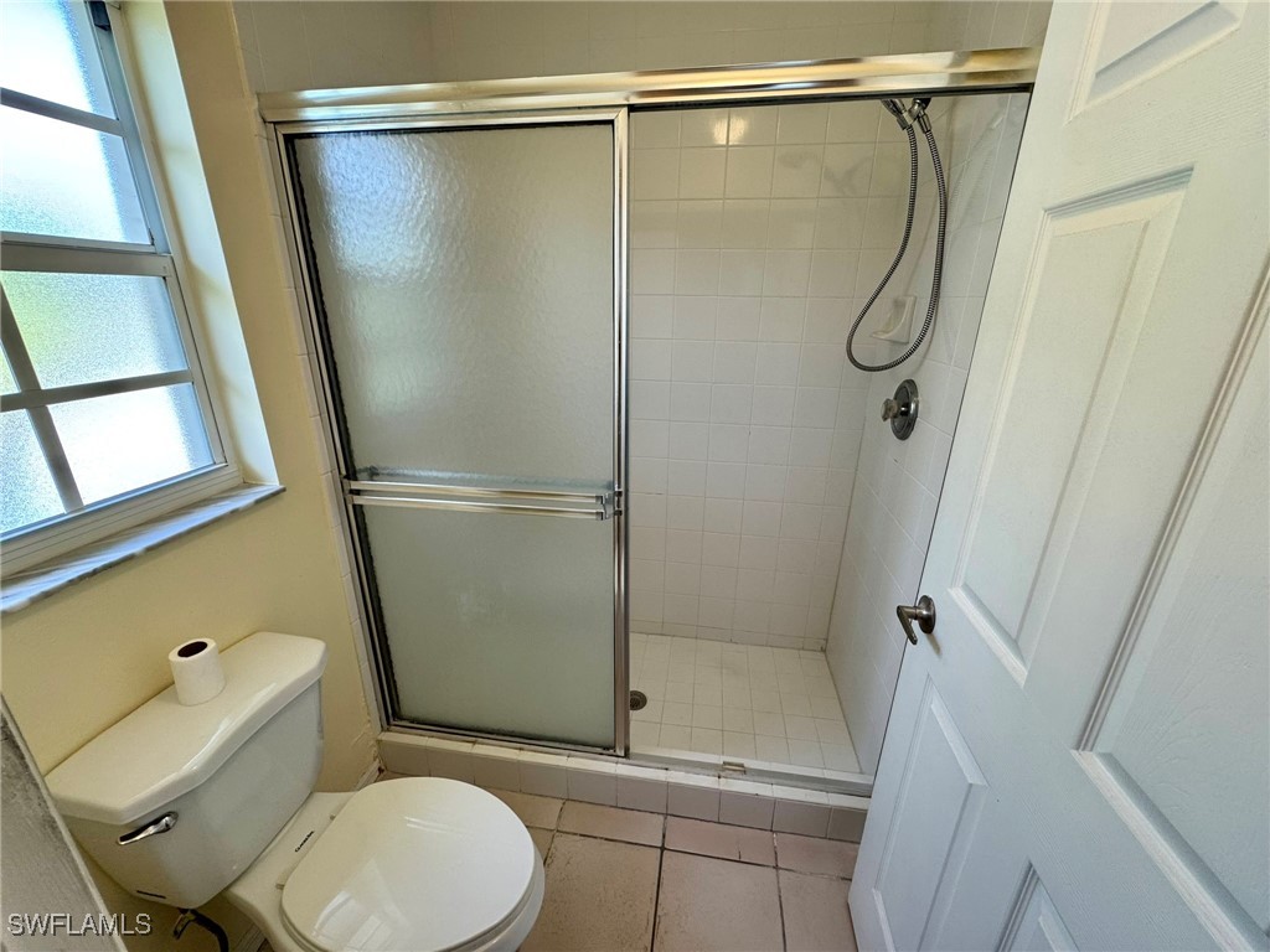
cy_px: 476
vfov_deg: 85.7
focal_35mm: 14
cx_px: 635
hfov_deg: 102.1
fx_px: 514
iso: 160
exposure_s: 1/120
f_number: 2.2
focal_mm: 2.22
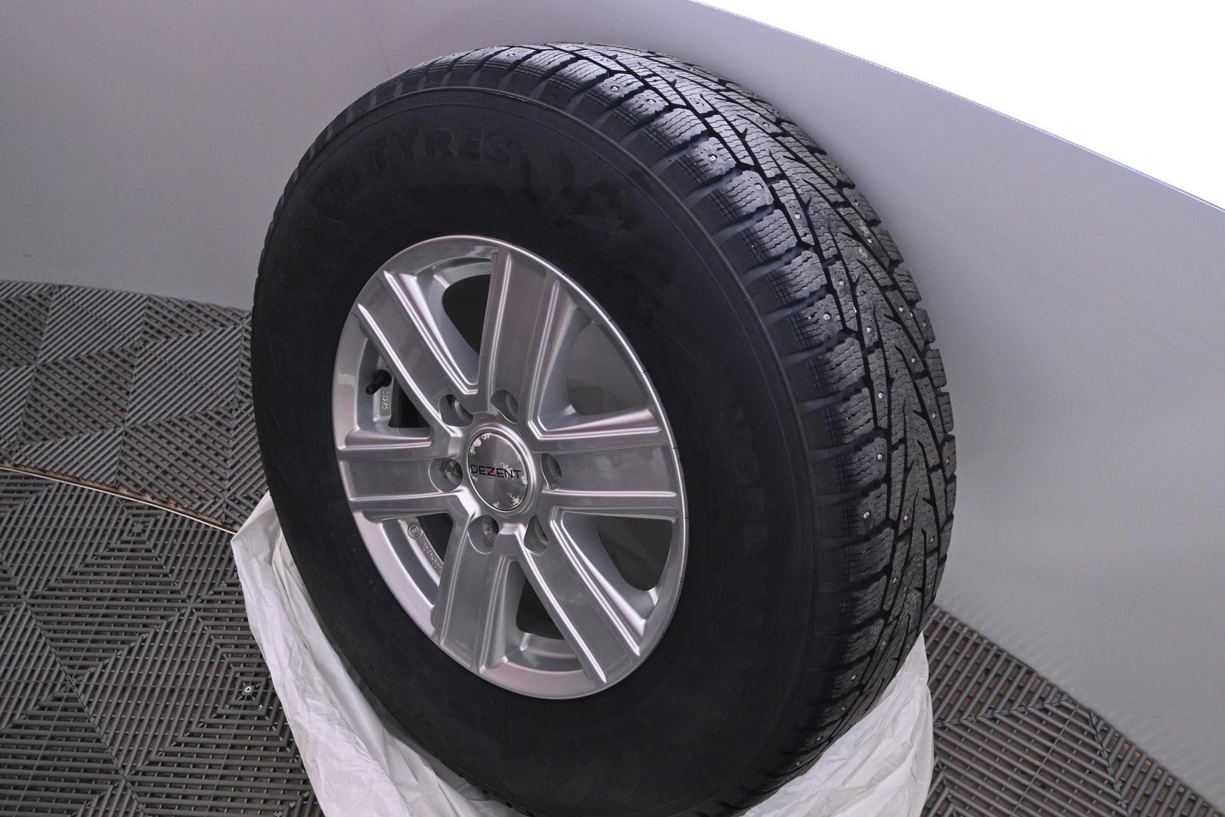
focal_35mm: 37
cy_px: 408
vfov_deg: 36.2
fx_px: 1250
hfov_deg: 52.2
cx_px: 612
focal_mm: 24.5
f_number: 4.2
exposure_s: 1/30
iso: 1600
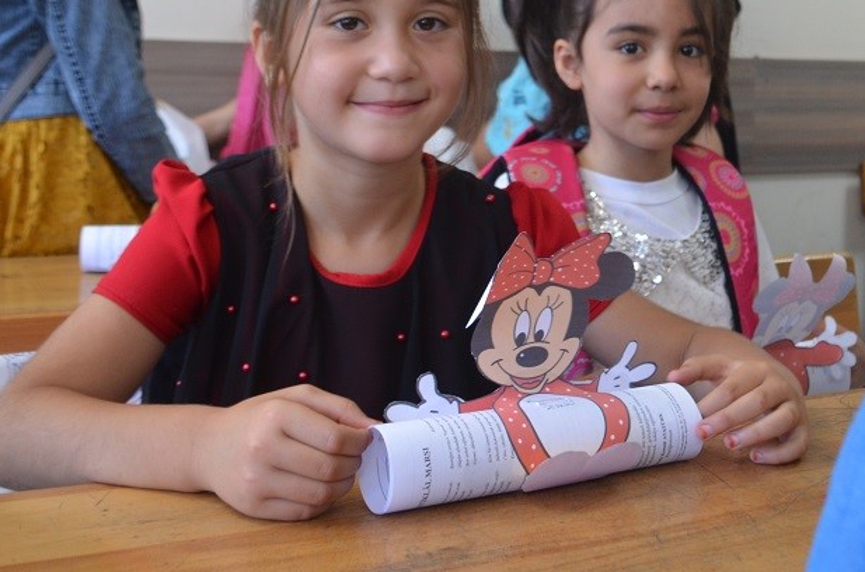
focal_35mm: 56
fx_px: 1342
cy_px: 2
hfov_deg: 34.8
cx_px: 674
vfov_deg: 23.1
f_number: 4
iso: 450
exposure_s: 1/60
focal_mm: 18
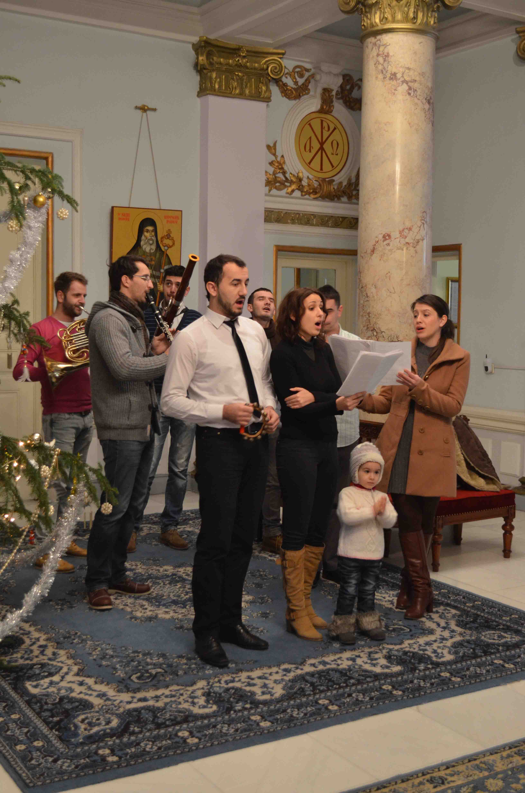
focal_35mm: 44
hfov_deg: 30.7
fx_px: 956
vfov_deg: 45.0
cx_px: 262
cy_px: 396
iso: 1250
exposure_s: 1/20
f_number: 4.5
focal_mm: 29
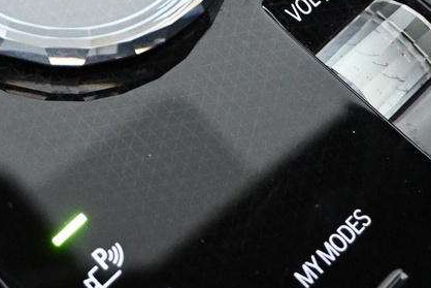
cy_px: -97
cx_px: 36
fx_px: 1114
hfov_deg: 21.4
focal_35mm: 93
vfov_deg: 14.1
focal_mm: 16
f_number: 3.5
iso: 4000
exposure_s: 1/80
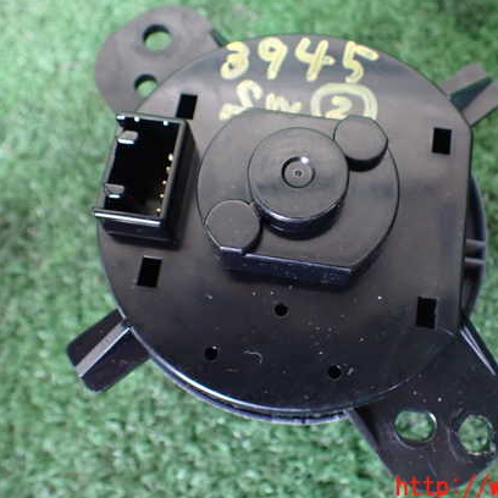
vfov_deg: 42.8
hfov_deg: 42.6
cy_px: 228
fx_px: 635
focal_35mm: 39
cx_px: 305
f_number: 2.3
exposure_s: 1/40
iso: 800
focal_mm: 5.4
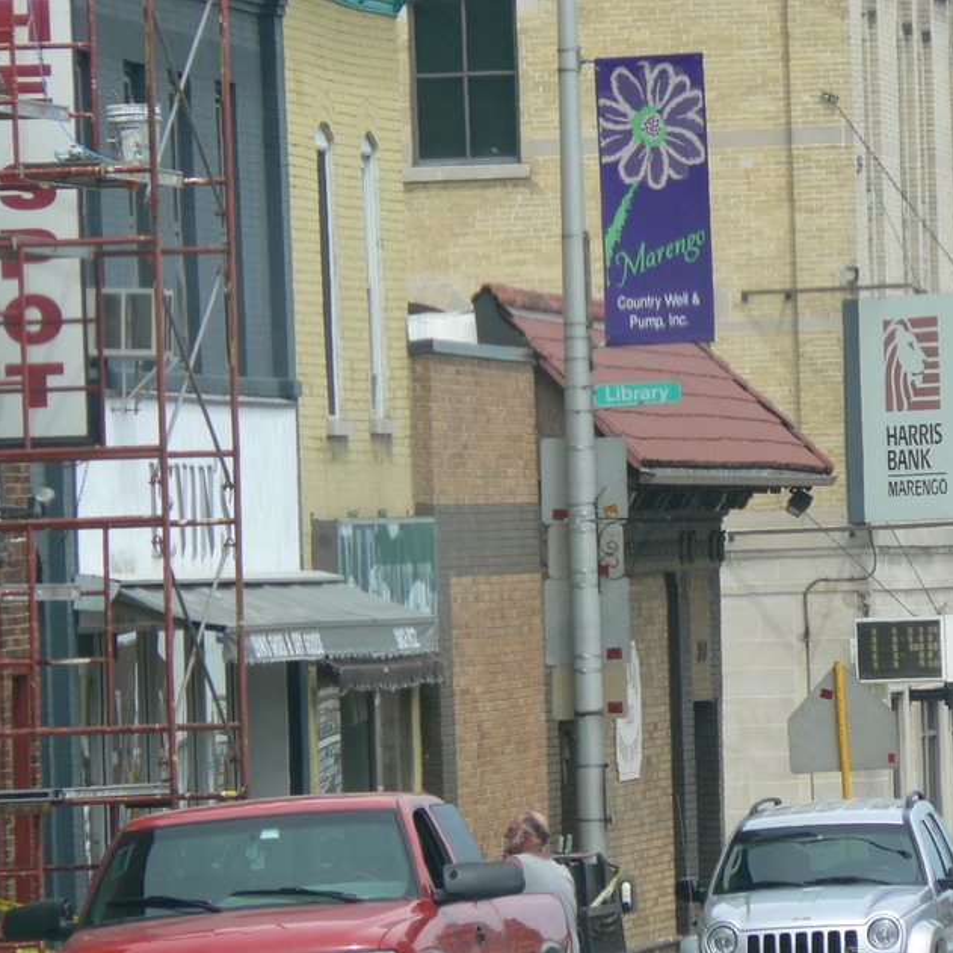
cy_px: 477
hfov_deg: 3.7
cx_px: 560
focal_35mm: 470
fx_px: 14639
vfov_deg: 3.7
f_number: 5.6
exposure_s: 1/250
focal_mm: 66.1
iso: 80
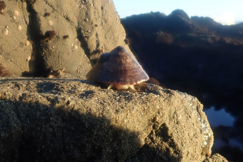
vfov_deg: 41.1
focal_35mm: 32
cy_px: 81
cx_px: 124
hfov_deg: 58.7
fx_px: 216
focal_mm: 5.5
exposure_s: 1/125
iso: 100
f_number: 3.2
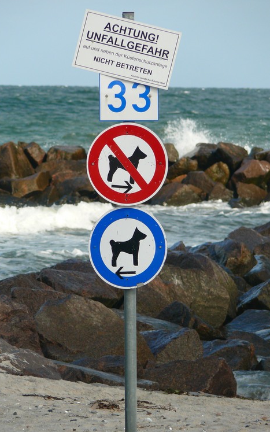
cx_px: 108
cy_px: 216
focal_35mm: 365
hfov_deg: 3.6
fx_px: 4296
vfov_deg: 5.8
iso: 100
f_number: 4.5
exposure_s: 1/200
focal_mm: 72.5
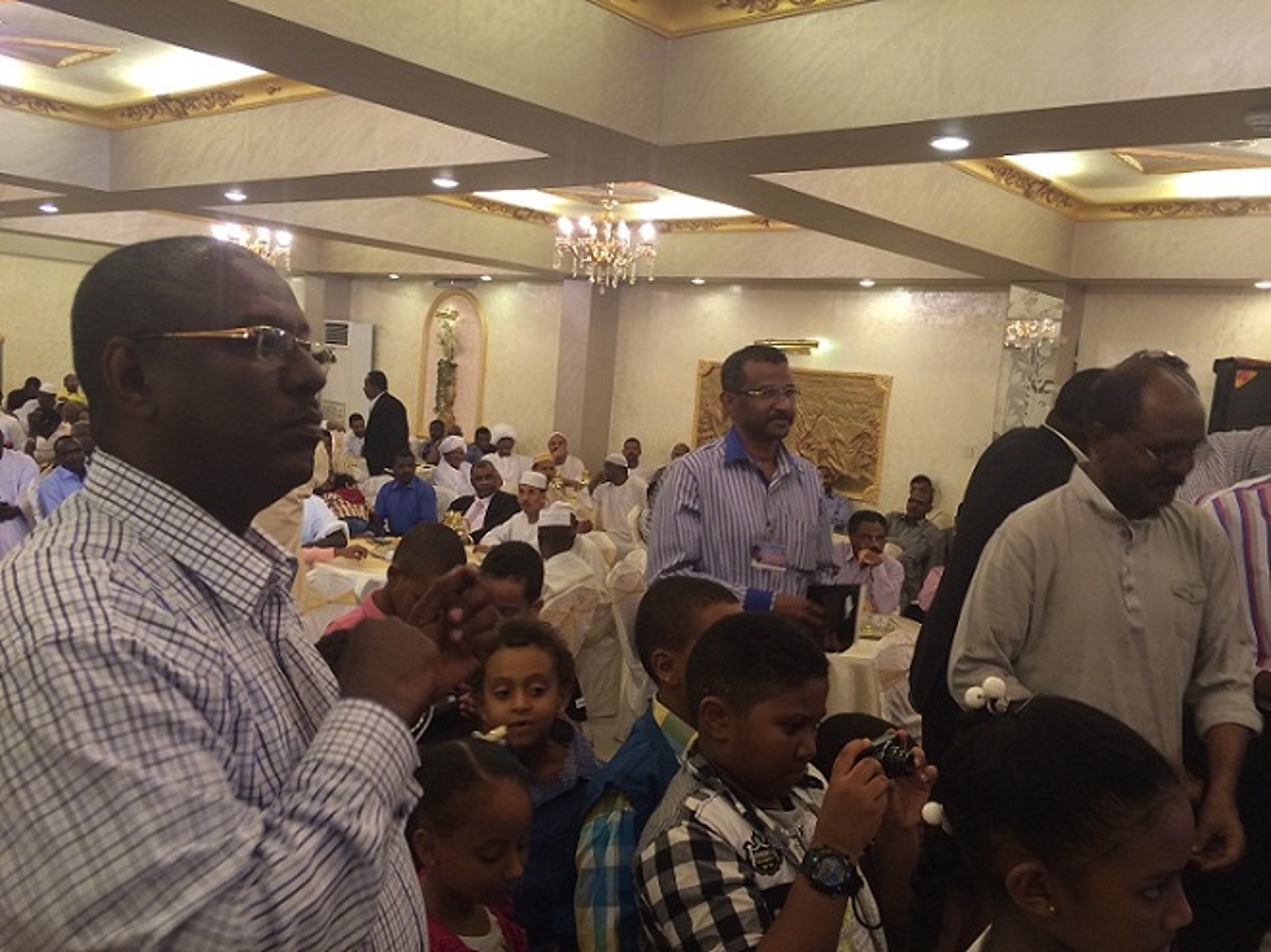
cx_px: 636
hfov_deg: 60.0
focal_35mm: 30
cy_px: 476
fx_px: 1101
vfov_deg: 46.8
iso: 80
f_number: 2.2
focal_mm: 4.12
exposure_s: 1/30
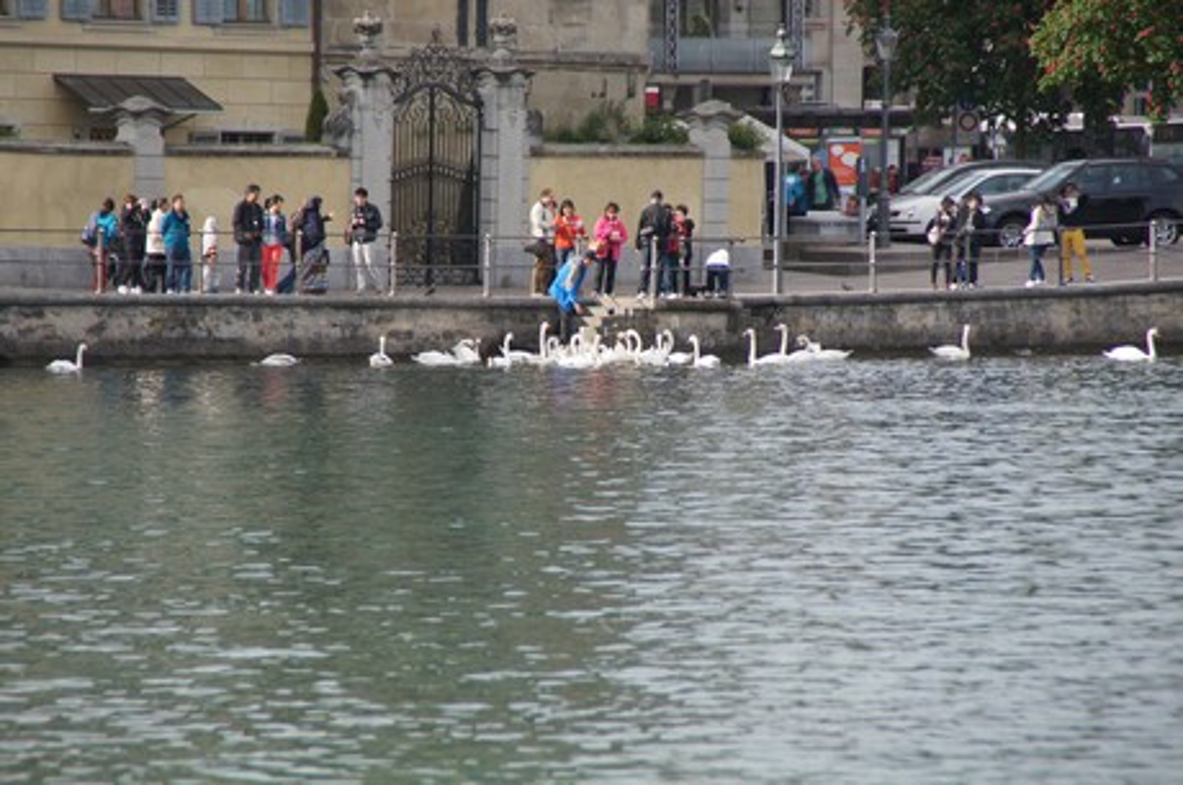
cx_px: 592
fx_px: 9841
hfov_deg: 6.9
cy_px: 392
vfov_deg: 4.6
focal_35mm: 300
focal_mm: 200
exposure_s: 1/320
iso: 200
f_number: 6.3
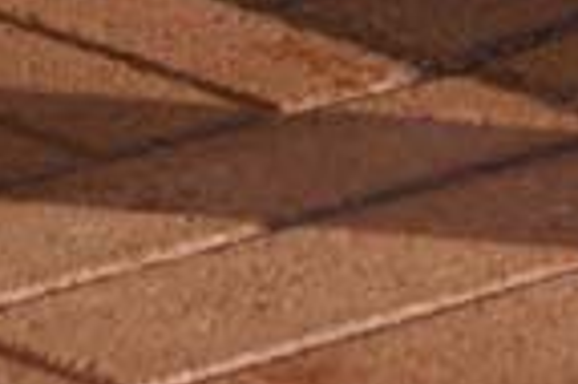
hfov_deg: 4.9
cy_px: -673
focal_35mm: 419
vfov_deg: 3.2
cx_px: 432
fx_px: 6720
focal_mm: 50
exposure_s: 1/160
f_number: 8
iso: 100
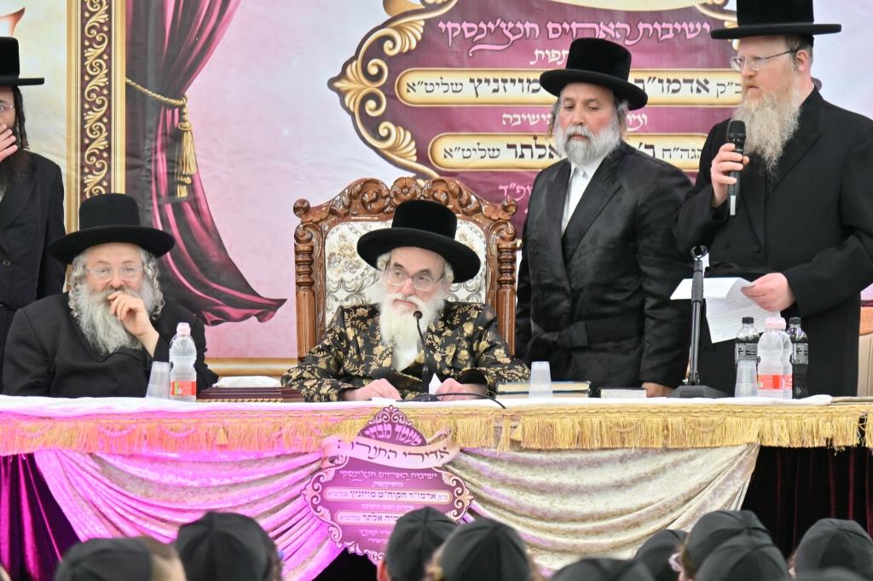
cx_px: 436
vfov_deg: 7.6
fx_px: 4363
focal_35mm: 180
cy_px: 290
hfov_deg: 11.4
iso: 400
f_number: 4
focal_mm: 120
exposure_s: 1/160
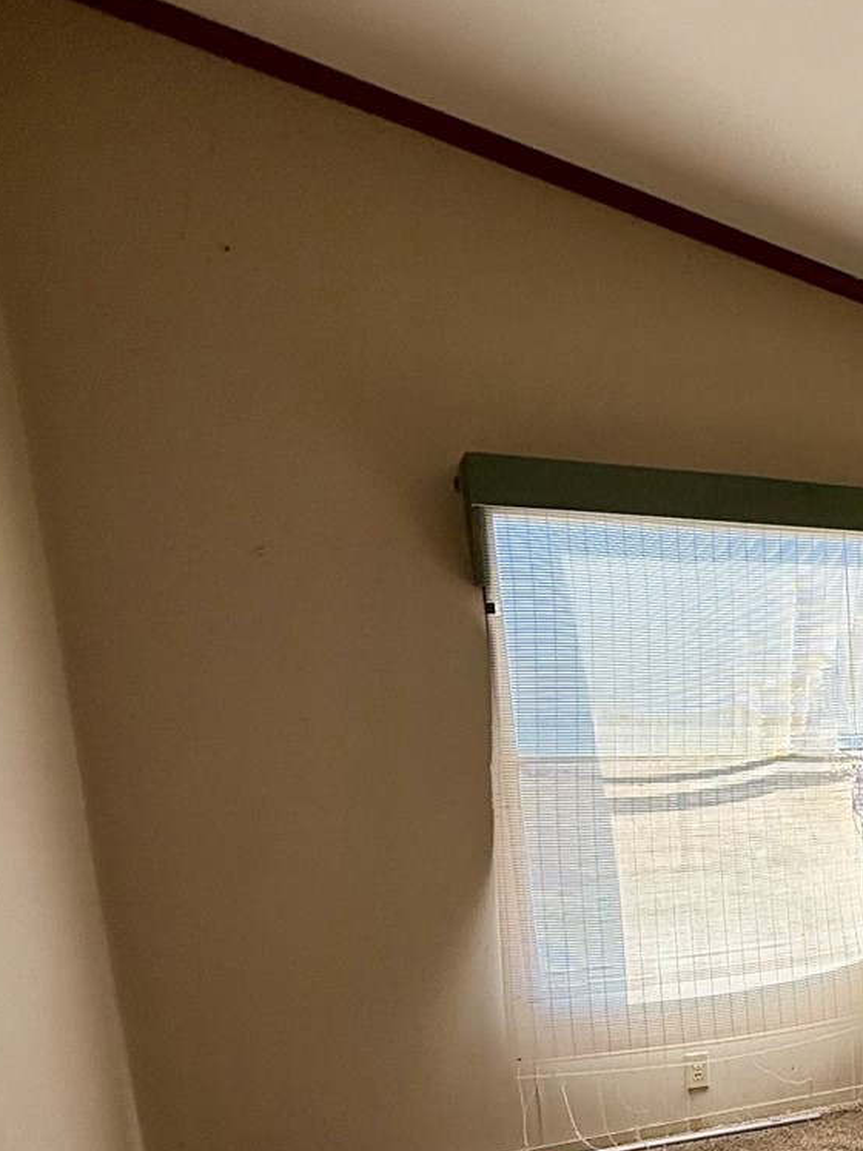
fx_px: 1197
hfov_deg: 32.1
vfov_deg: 48.1
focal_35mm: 36
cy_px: 945
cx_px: 1063
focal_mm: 2.22
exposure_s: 1/217
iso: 64
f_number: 2.2
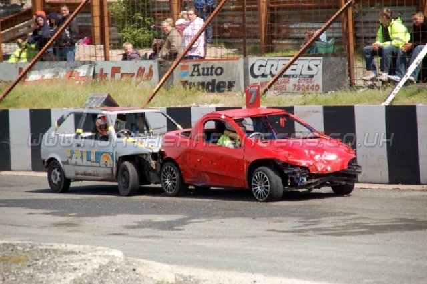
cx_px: 214
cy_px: 142
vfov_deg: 6.8
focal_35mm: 202
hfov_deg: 10.2
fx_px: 2401
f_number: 6
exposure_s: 1/800
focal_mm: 135
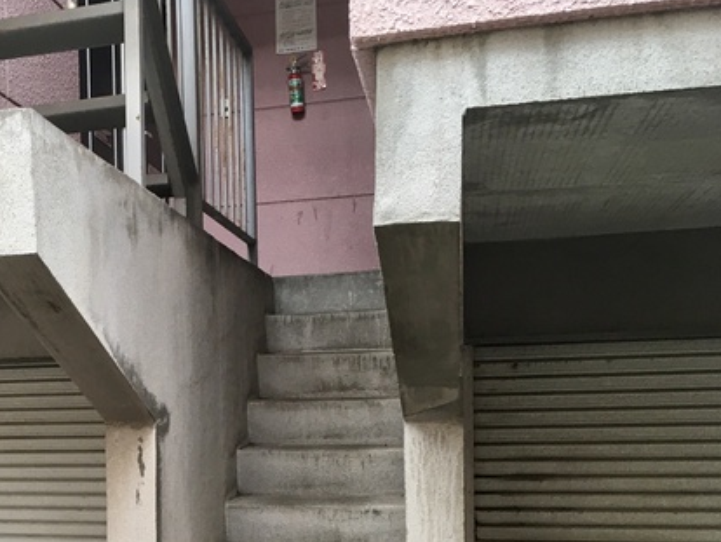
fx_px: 1021
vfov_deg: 29.0
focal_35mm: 49
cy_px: 445
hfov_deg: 37.3
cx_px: 132
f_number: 2.2
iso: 32
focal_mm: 4.15
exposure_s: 1/30
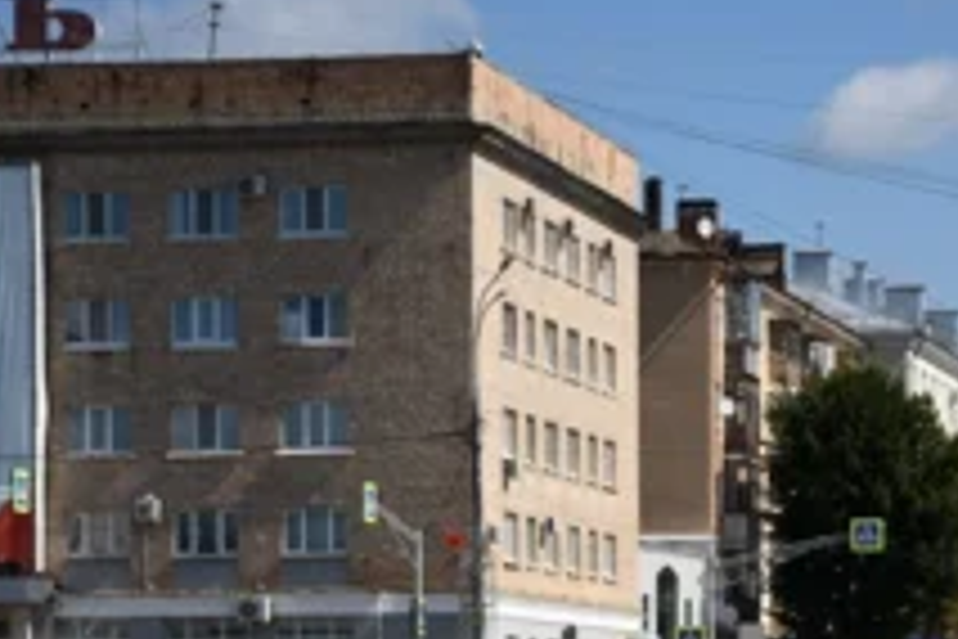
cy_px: 578
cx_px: 580
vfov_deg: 7.8
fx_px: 4657
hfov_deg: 11.7
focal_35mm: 175
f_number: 5
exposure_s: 1/5000
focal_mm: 62
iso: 500
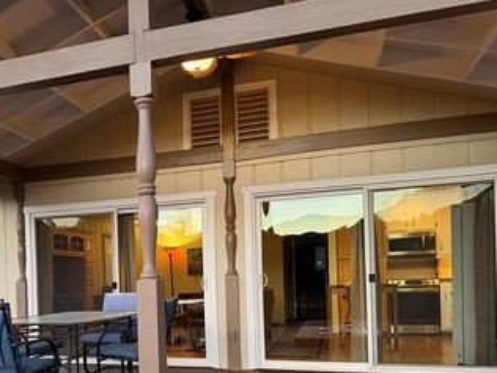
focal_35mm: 38
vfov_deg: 36.8
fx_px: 546
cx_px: 121
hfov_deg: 47.1
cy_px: 279
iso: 400
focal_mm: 6.76
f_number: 1.78
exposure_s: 1/60
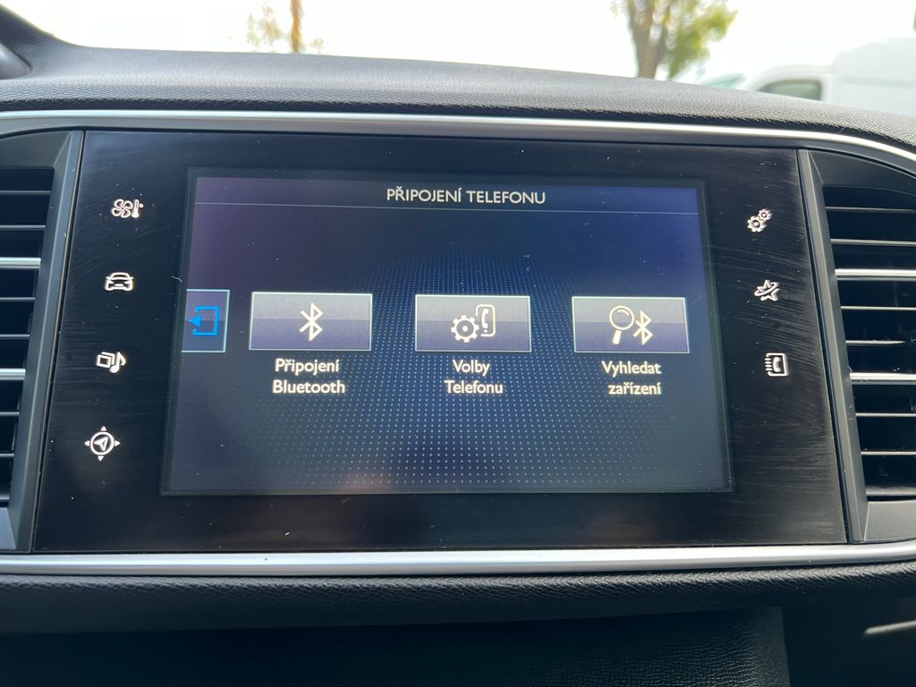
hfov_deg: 67.3
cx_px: 458
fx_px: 688
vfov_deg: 53.1
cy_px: 344
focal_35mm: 26
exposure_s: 1/83
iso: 125
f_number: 1.5
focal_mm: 5.7
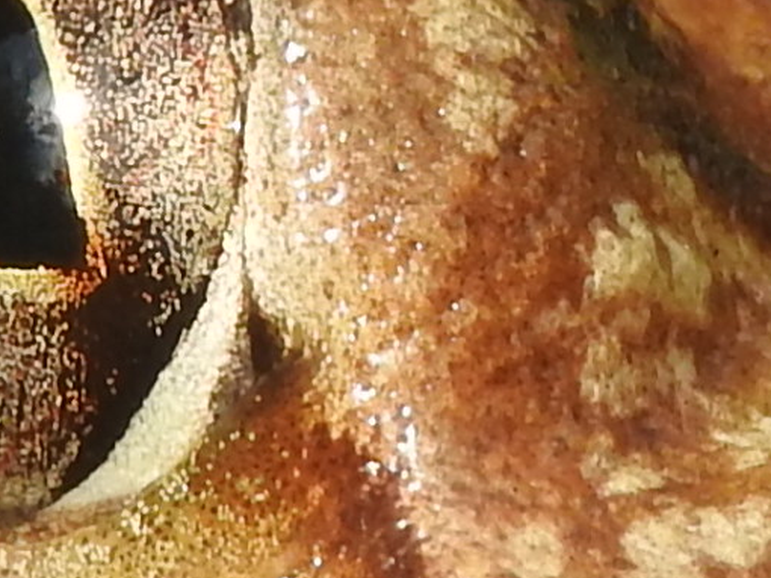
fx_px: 4697
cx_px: 139
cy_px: 165
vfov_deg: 7.0
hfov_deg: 9.4
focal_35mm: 211
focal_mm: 18.8
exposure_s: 1/400
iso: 100
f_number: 4.8
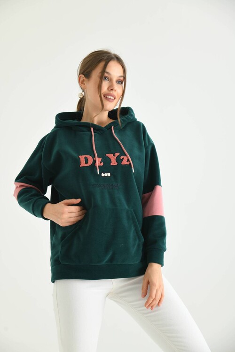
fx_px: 685
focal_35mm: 70
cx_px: 118
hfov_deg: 19.5
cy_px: 176
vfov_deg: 28.8
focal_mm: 70
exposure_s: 1/125
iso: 160
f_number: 5.6
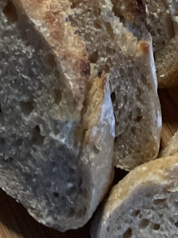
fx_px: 686
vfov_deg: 16.4
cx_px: 263
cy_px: -192
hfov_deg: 13.9
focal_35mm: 100
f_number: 1.6
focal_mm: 4.2
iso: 500
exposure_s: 1/60
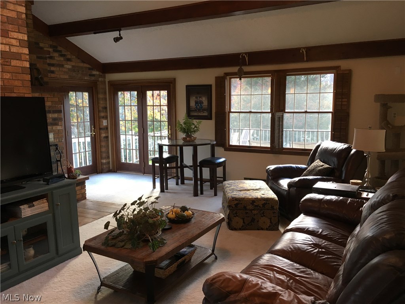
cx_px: 202
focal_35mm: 29
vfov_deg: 48.2
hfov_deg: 61.7
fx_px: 339
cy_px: 152
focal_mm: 4.15
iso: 40
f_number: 2.2
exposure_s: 1/30
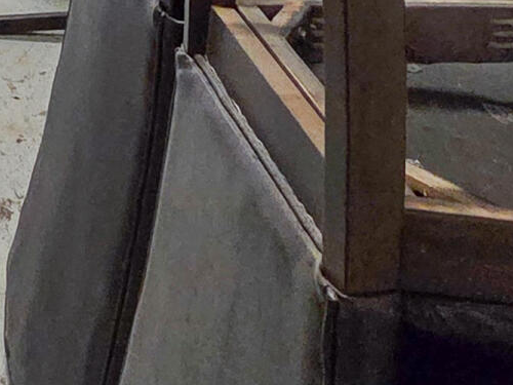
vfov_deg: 14.1
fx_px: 1156
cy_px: -497
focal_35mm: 78
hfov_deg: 23.1
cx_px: -87
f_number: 2.2
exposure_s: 1/60
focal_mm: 2.2
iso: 640
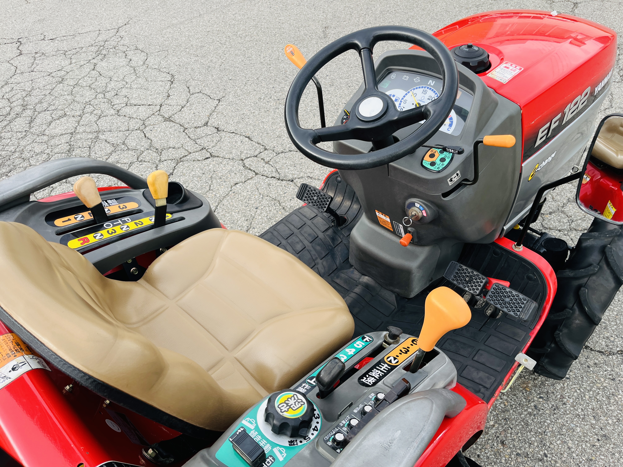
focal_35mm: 26
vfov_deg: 53.1
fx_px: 468
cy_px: 234
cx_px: 312
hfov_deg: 67.3
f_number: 1.6
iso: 50
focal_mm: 5.1
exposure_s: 1/316
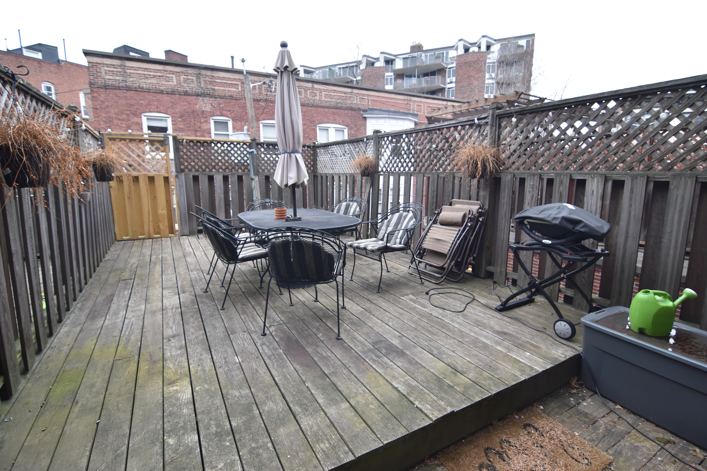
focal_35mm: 16
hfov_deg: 95.0
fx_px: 324
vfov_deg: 72.1
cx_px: 354
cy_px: 236
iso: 400
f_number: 4
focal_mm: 11
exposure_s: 1/60
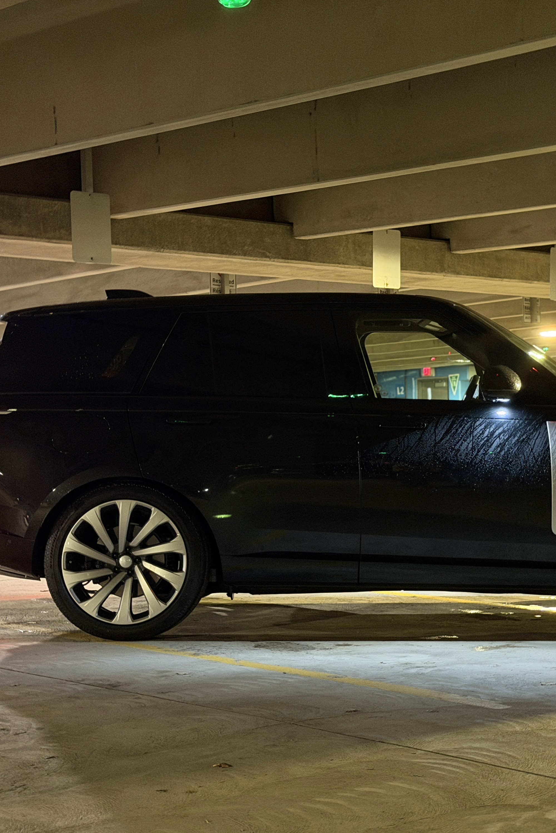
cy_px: 415
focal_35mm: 67
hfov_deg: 20.2
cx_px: 382
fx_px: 1552
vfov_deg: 30.1
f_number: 1.78
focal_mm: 6.76
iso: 800
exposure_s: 1/27
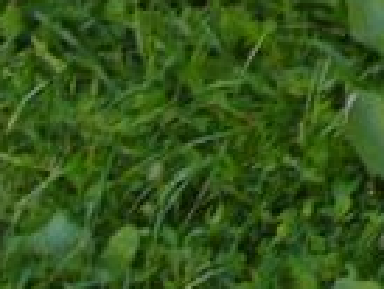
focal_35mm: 256
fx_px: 2842
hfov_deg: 7.0
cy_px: -687
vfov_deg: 5.4
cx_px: 1118
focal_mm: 5.8
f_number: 2.8
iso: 100
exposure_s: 1/25
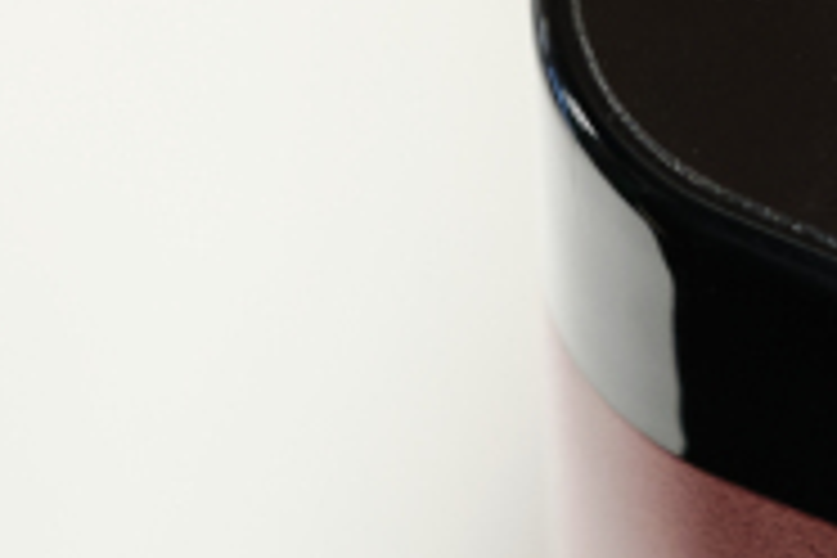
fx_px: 6416
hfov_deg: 7.3
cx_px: 1233
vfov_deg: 4.9
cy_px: -646
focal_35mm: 276
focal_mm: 33
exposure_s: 1/105
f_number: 1.6
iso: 400
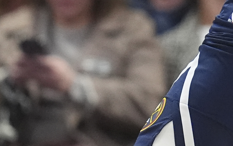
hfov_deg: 1.0
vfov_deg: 0.6
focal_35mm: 2105
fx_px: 13367
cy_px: -91
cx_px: 276
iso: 5000
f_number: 3.2
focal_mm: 400
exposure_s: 1/2000
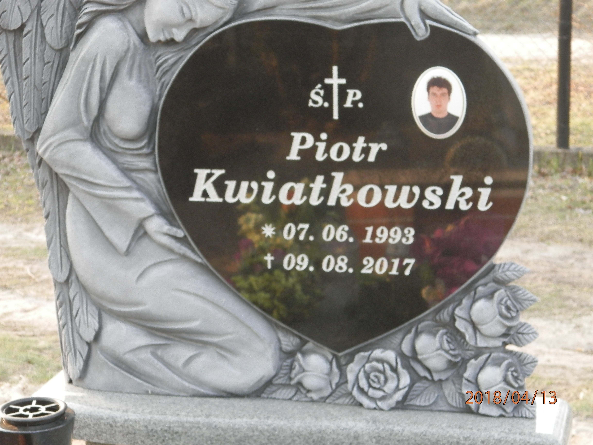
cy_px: 222
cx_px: 296
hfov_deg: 23.8
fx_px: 1405
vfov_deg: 18.0
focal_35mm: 82
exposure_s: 1/60
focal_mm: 14.6
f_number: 4.2
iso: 200
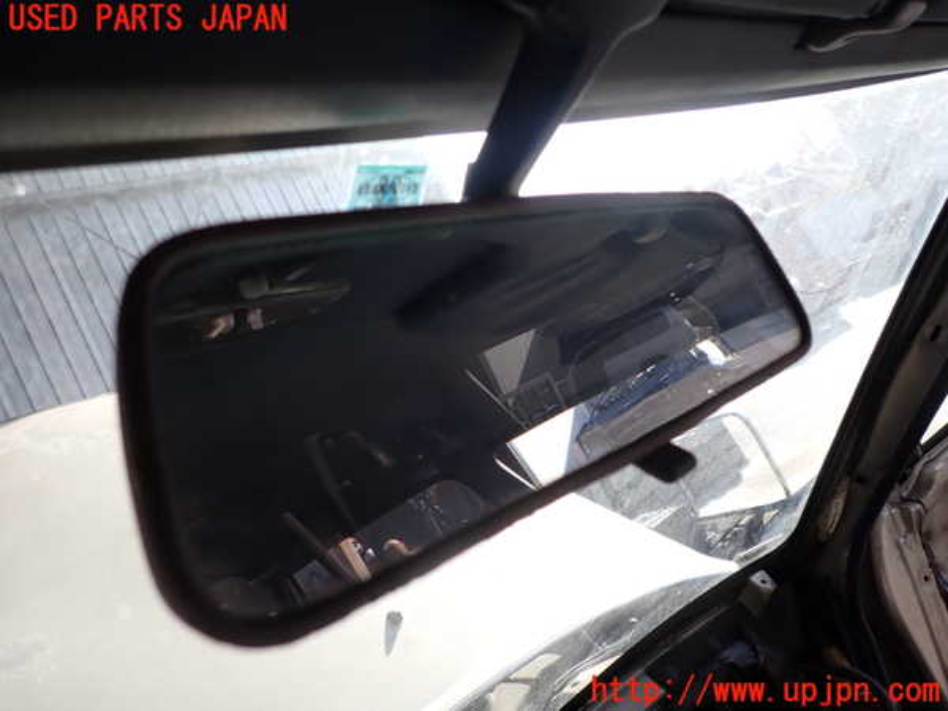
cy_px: 356
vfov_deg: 54.9
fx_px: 685
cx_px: 474
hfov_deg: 69.4
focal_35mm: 25
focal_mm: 4.5
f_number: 2.8
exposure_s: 1/320
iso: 100
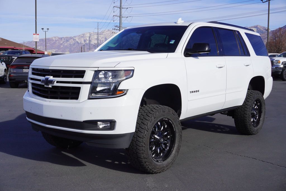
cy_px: 96
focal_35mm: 42
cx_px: 143
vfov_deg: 31.9
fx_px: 334
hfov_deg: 46.4
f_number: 9
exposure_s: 1/320
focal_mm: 28
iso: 100
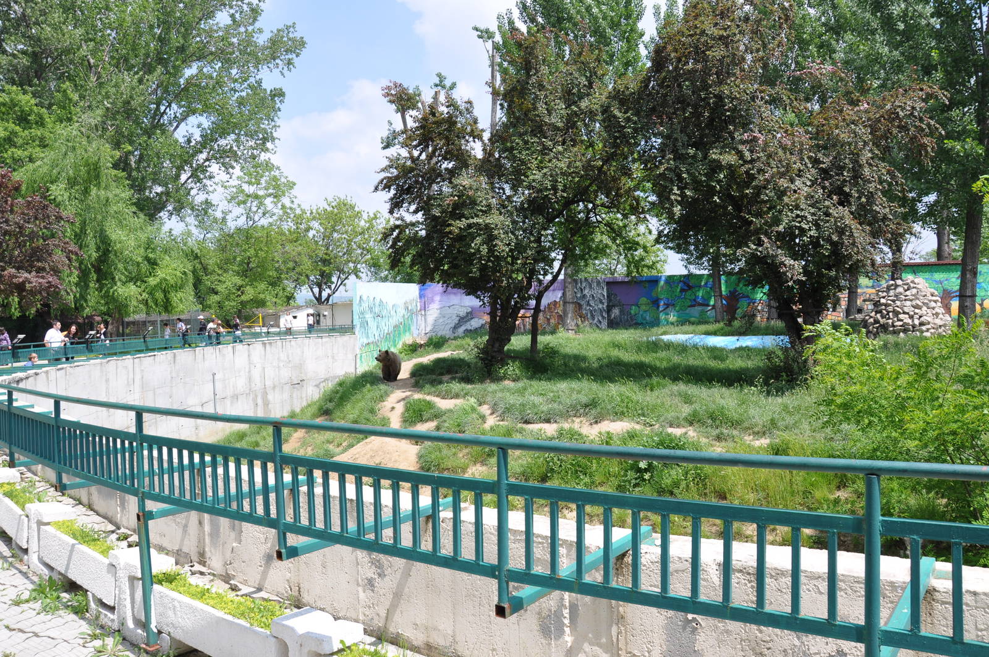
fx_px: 741
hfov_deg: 67.4
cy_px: 328
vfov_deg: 47.8
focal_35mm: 27
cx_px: 494
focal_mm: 18
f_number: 9
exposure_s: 1/320
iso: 200
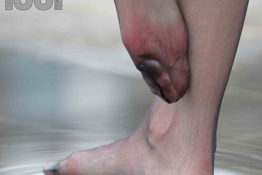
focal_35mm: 404
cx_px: 248
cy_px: 149
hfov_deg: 5.1
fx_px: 2940
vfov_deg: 3.4
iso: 200
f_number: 4
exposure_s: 1/320
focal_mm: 200
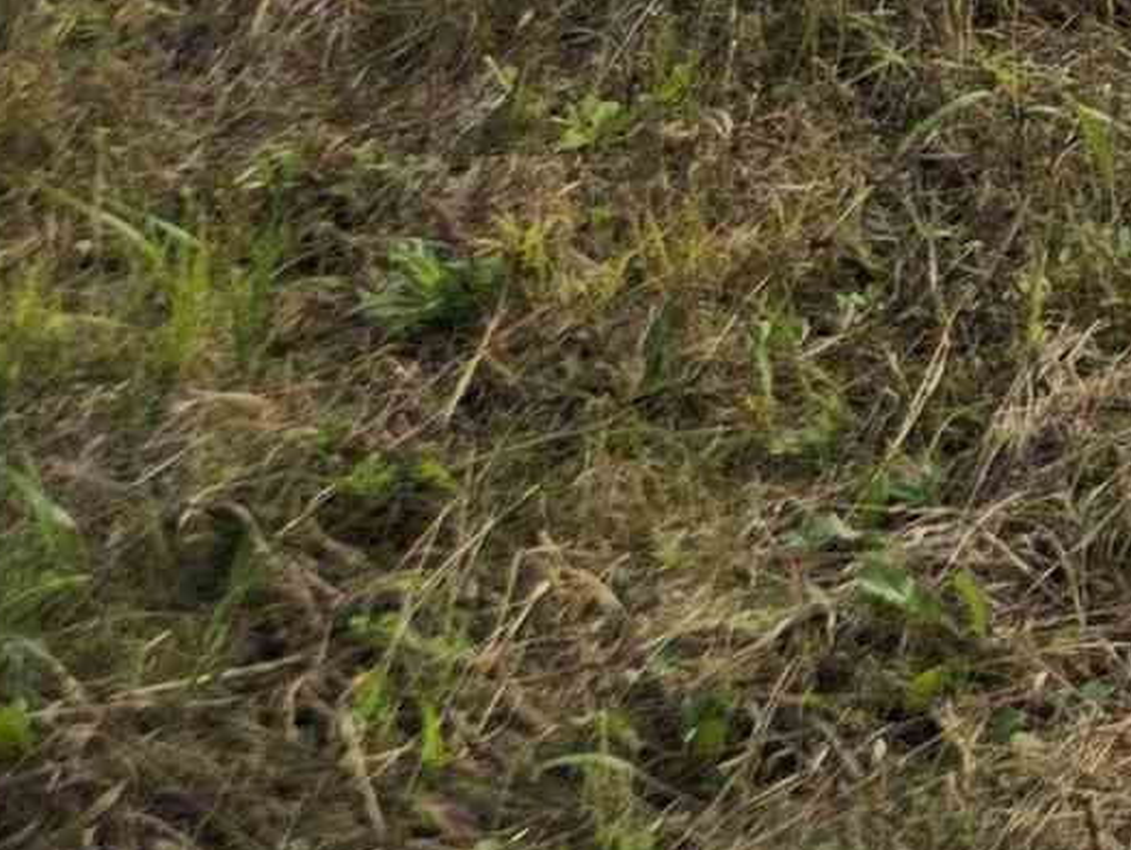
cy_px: -1300
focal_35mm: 135
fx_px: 4414
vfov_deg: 9.6
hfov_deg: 11.1
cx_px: 3086
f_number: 1.7
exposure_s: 1/6809
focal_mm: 6.3
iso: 80
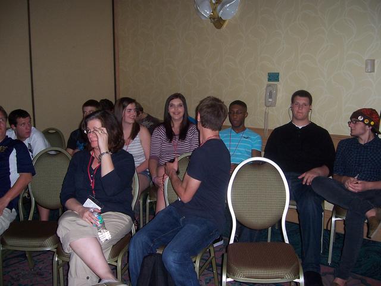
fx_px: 396
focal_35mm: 36
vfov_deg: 39.7
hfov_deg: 51.4
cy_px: 143
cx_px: 190
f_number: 3
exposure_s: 1/60
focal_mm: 6
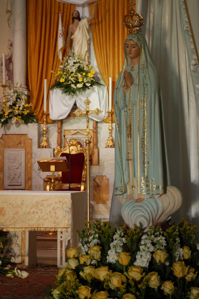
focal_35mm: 75
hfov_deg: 18.1
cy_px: 145
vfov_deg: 27.0
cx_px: 105
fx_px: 623
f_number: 7.1
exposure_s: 1/25
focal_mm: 44
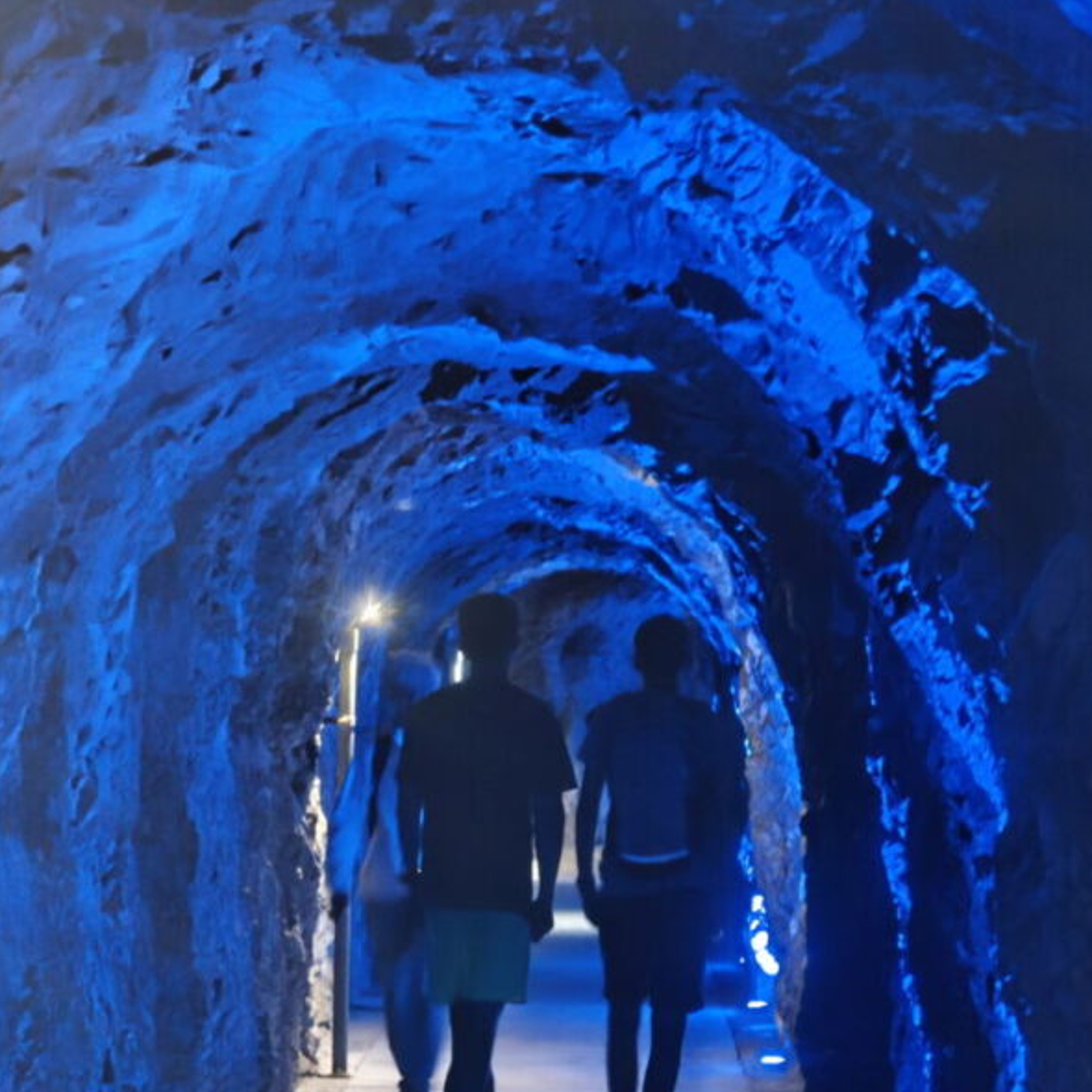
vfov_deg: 9.5
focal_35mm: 184
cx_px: 498
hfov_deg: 9.5
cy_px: 779
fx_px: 6567
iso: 3200
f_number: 2.5
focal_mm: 19.4
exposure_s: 1/8.33
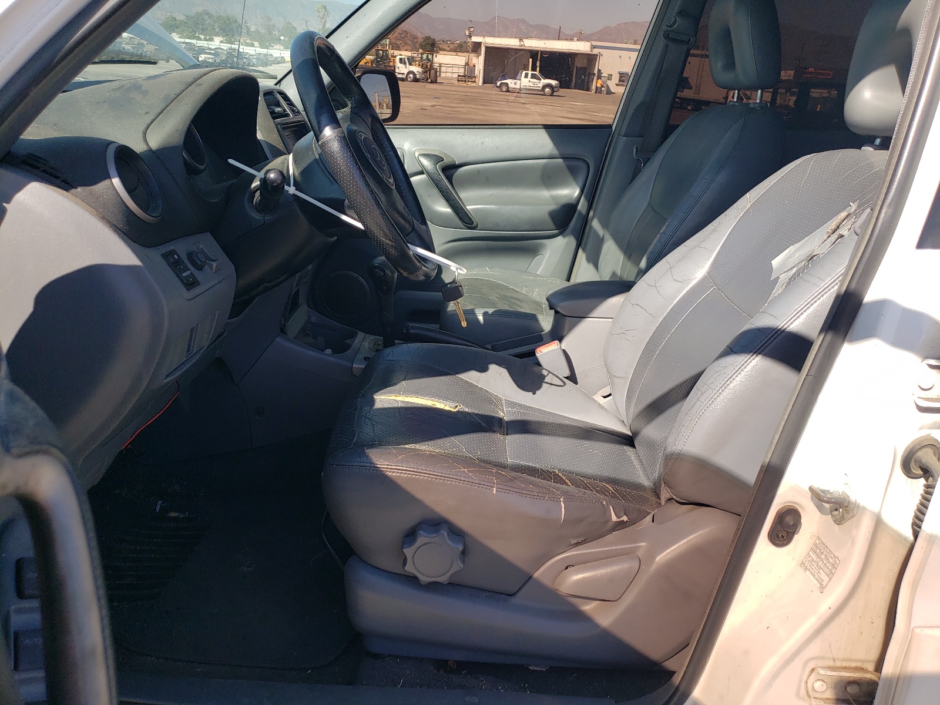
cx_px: 470
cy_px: 352
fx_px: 706
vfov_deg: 53.1
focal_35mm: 26
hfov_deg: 67.3
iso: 50
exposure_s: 1/1250
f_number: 1.5
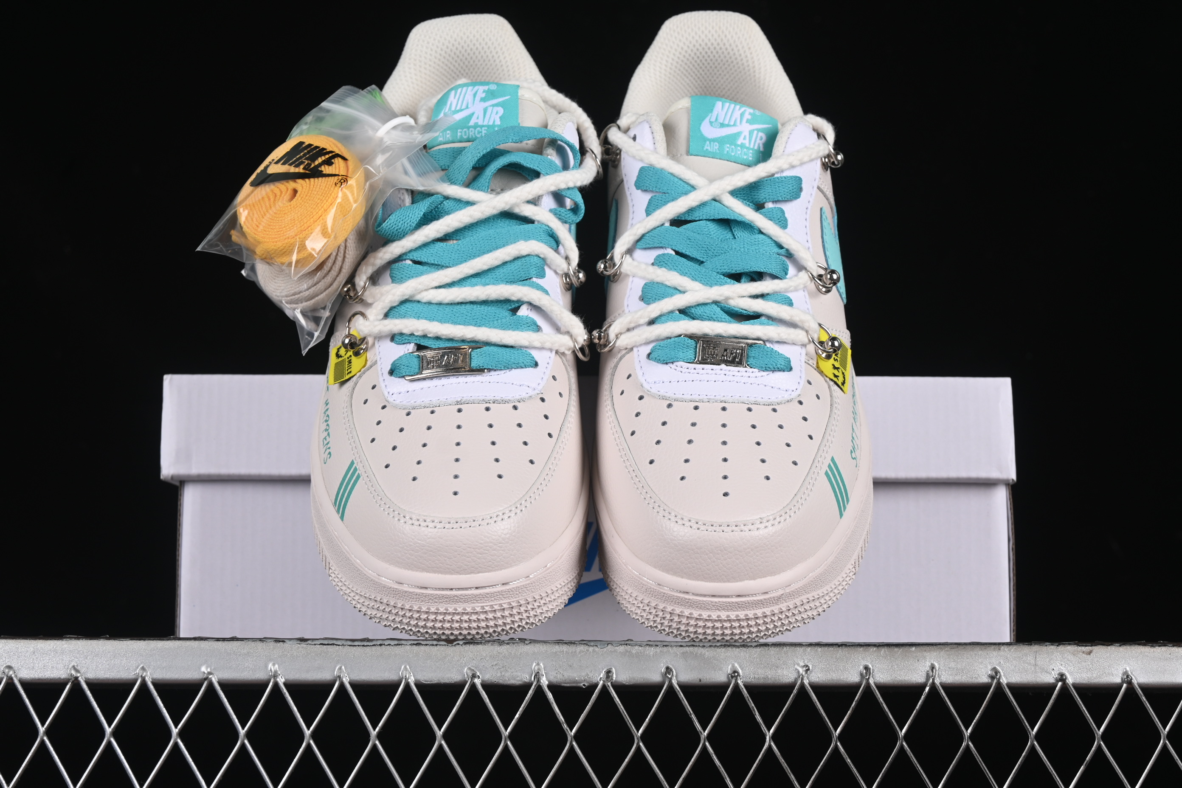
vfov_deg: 18.2
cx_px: 591
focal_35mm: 75
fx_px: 2462
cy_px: 394
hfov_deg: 27.0
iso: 160
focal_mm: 50
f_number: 8
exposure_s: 1/80
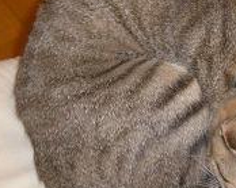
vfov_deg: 11.1
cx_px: 168
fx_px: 970
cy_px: 99
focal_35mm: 139
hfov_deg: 13.8
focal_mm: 12.3
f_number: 4.6
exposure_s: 1/60
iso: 800
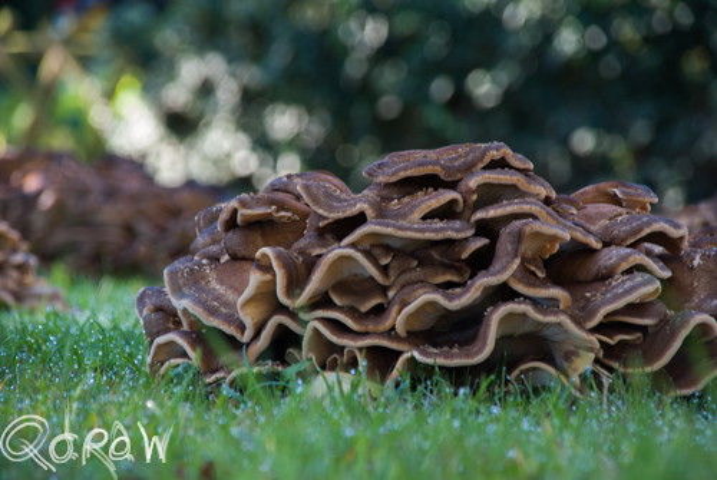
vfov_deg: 4.6
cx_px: 358
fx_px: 5984
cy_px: 240
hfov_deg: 6.9
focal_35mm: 300
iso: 400
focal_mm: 200
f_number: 6.3
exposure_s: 1/50
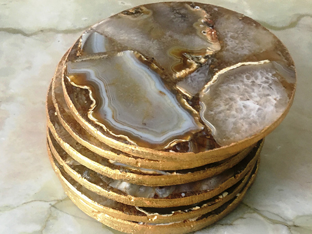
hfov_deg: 61.7
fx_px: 261
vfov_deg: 48.2
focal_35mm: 29
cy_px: 117
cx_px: 156
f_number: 2.2
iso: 200
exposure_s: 1/25
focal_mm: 4.15
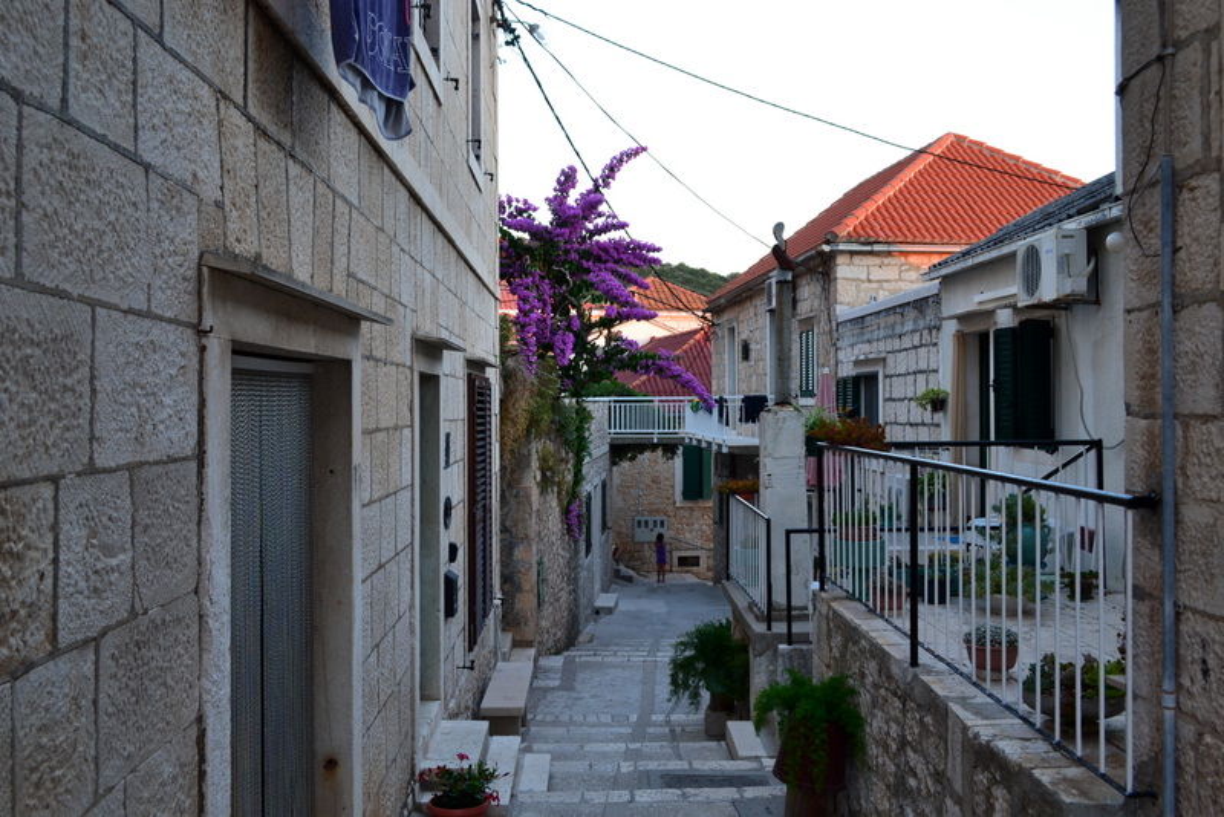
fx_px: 1020
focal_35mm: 30
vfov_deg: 43.6
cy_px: 408
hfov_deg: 61.9
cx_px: 612
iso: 400
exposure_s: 1/25
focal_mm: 20
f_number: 7.1
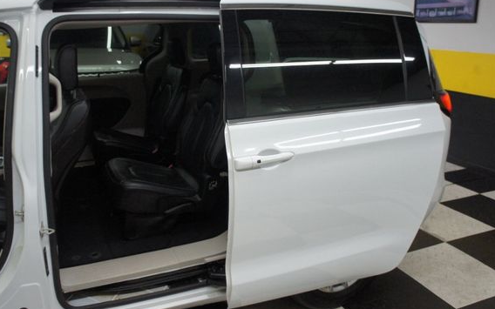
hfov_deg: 61.1
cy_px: 131
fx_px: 418
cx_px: 225
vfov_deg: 40.5
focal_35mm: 31
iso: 1600
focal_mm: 18
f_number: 3.5
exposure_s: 1/200
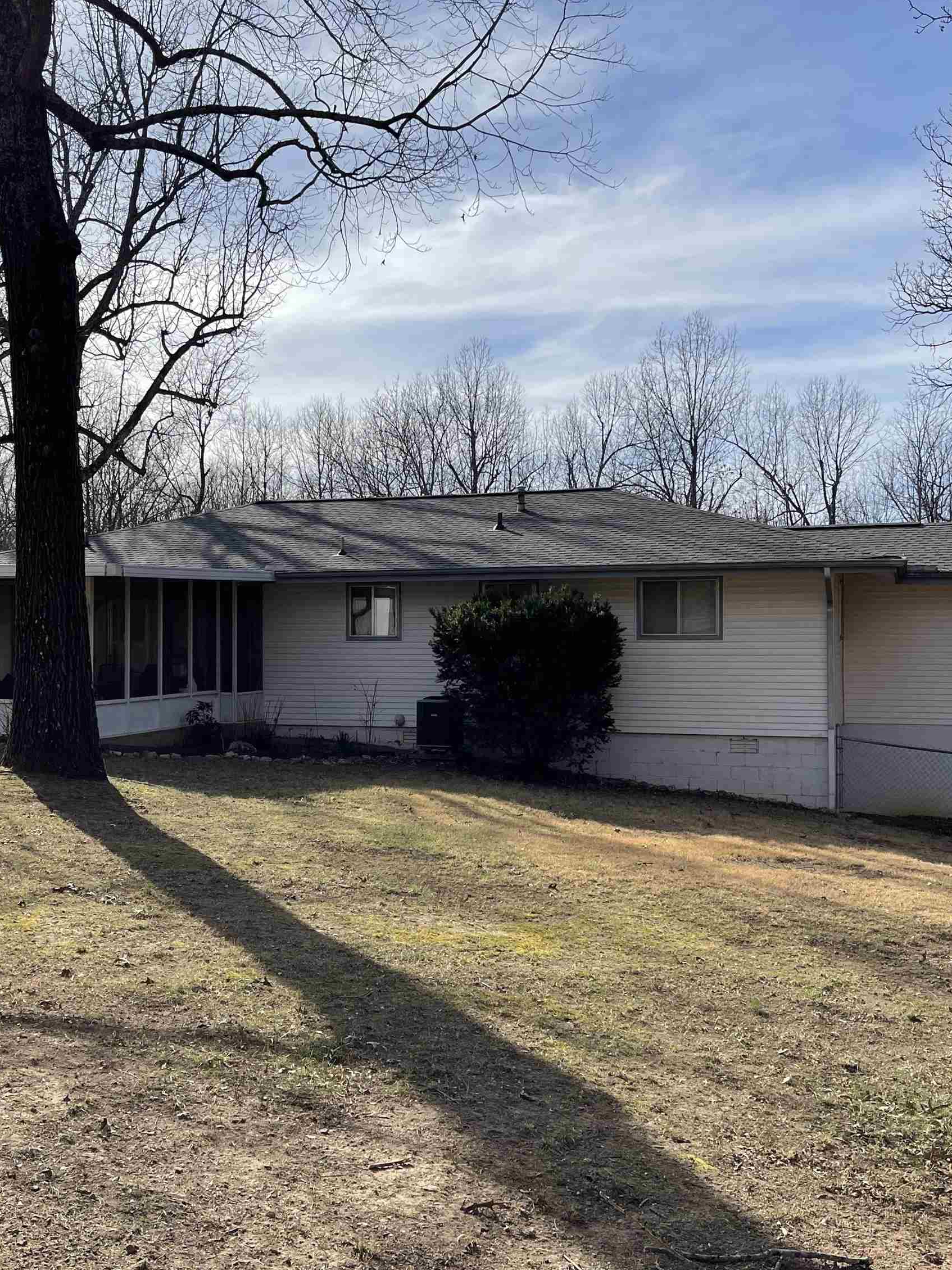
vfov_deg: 54.0
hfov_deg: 41.8
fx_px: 1247
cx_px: 436
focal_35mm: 34
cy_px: 627
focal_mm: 5.1
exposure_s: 1/4717
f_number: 1.6
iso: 32
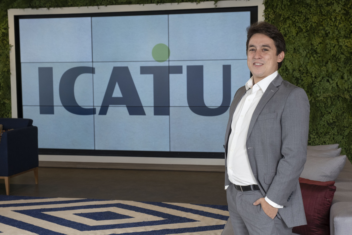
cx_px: 176
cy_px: 118
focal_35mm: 55
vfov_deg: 24.6
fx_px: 538
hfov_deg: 36.2
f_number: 5.6
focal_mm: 36.5
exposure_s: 1/250
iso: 800
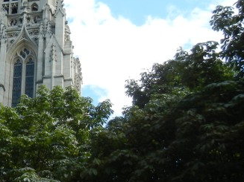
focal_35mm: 94
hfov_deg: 19.5
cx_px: -55
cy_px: 97
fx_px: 662
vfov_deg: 15.7
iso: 160
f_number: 3.5
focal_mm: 5.4
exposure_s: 1/538
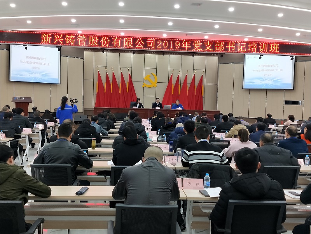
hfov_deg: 73.9
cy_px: 117
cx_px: 156
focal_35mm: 23
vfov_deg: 58.9
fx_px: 207
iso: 166
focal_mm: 3.99
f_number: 1.7
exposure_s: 1/50
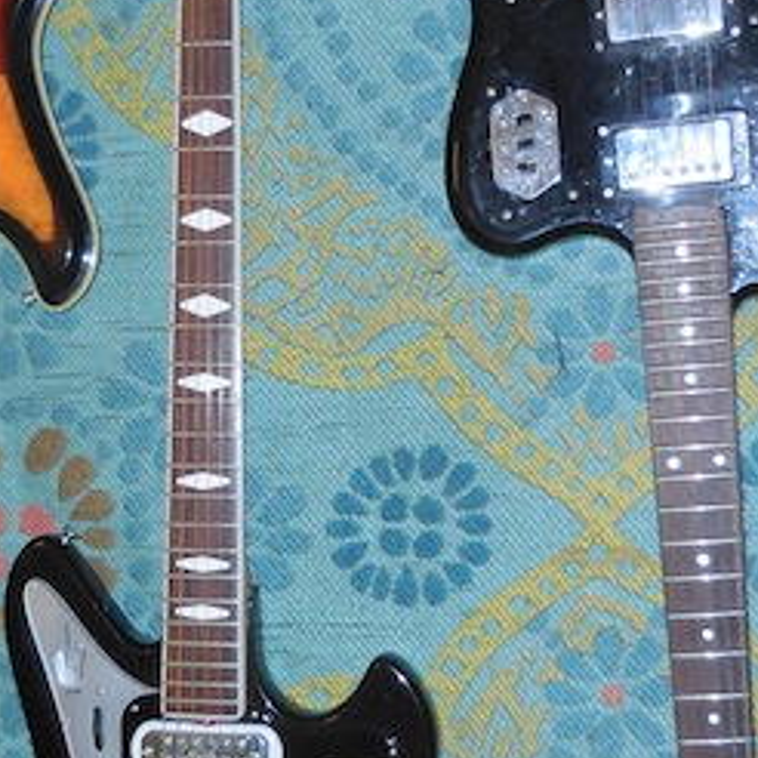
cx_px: 271
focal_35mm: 79
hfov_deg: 21.9
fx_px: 1957
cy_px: 439
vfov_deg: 21.9
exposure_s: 1/30
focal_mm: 5.9
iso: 360
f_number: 3.7
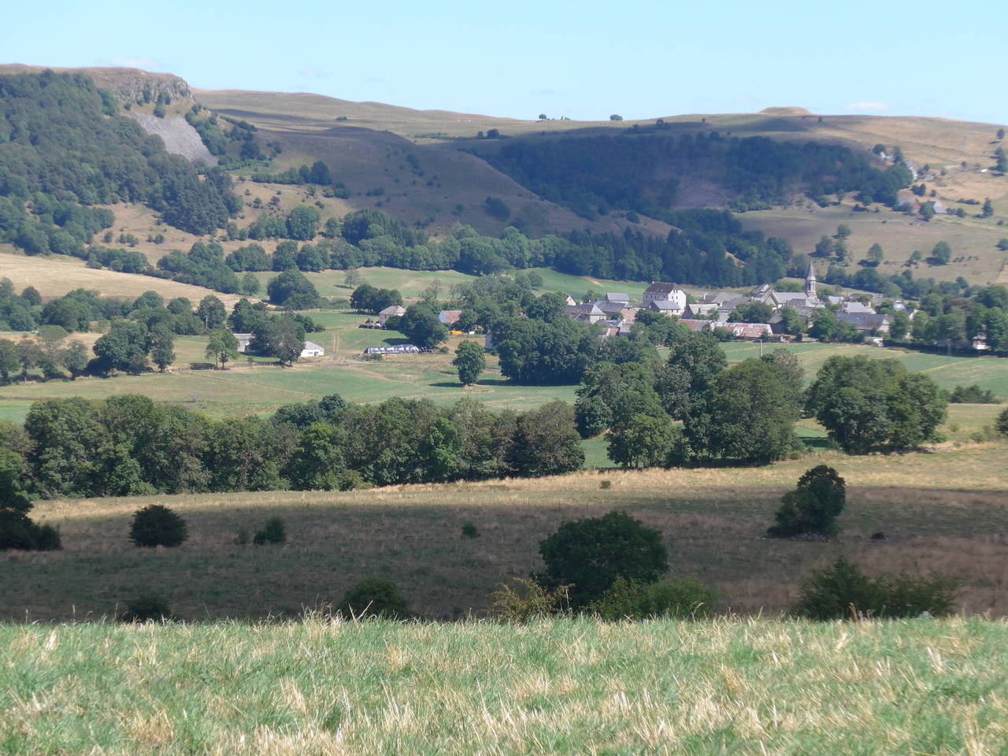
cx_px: 504
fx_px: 3844
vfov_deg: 11.2
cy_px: 378
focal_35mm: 132
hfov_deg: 14.9
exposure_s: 1/200
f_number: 5.3
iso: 80
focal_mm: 25.7
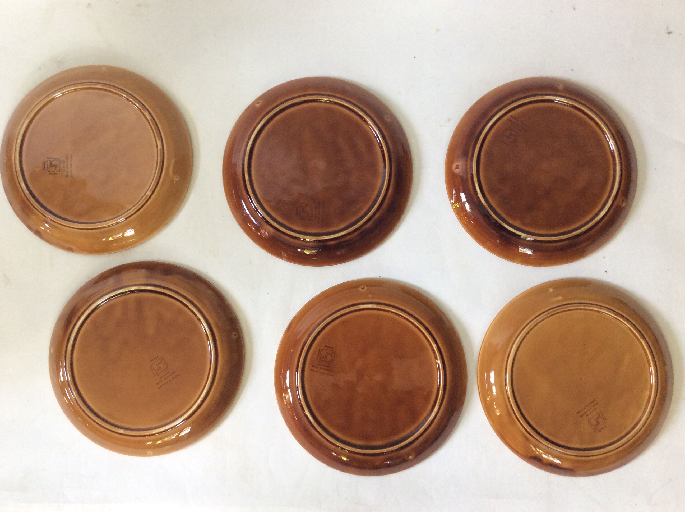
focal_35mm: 32
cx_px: 342
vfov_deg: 44.1
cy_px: 256
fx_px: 632
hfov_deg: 56.9
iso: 125
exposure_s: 1/25
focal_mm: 3.3
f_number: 2.4
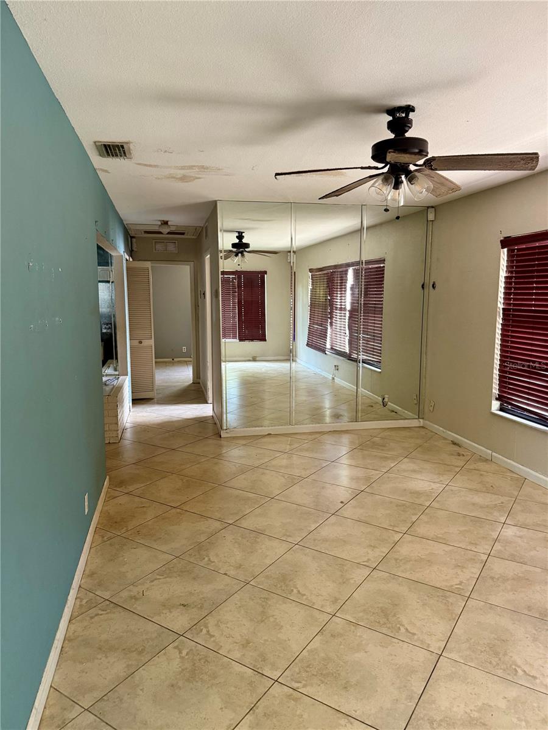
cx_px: 274
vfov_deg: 71.6
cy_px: 365
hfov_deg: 56.8
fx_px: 507
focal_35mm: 24
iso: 400
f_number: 1.78
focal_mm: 6.76
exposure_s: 1/60
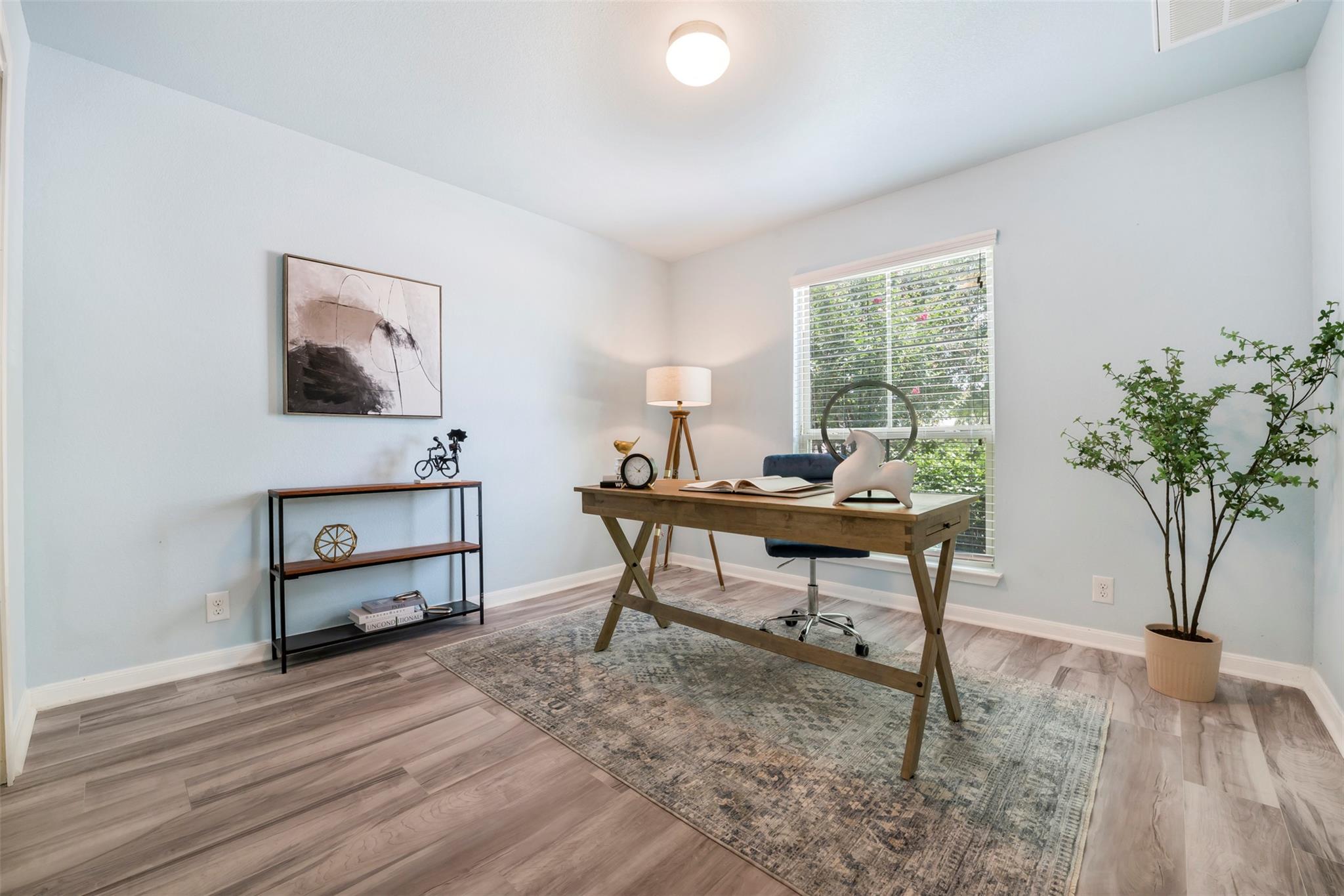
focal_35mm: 14
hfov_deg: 104.3
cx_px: 672
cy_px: 448
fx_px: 523
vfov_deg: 81.2
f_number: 11
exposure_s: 1/5
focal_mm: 14
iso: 250
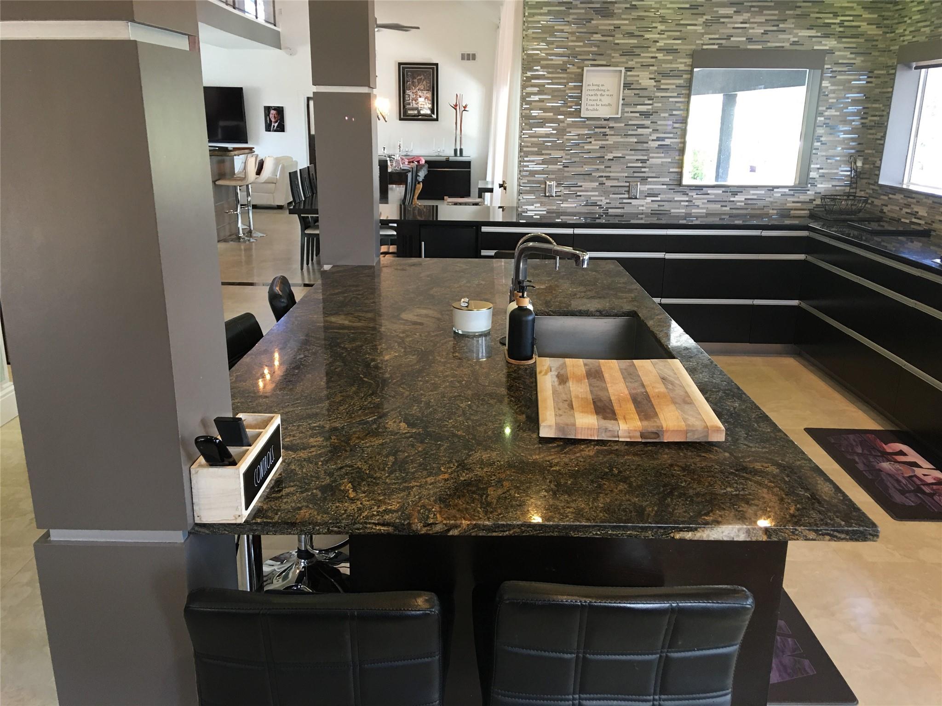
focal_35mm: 29
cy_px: 353
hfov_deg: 61.7
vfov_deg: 48.2
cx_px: 471
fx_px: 789
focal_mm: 4.15
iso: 50
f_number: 2.2
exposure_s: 1/15
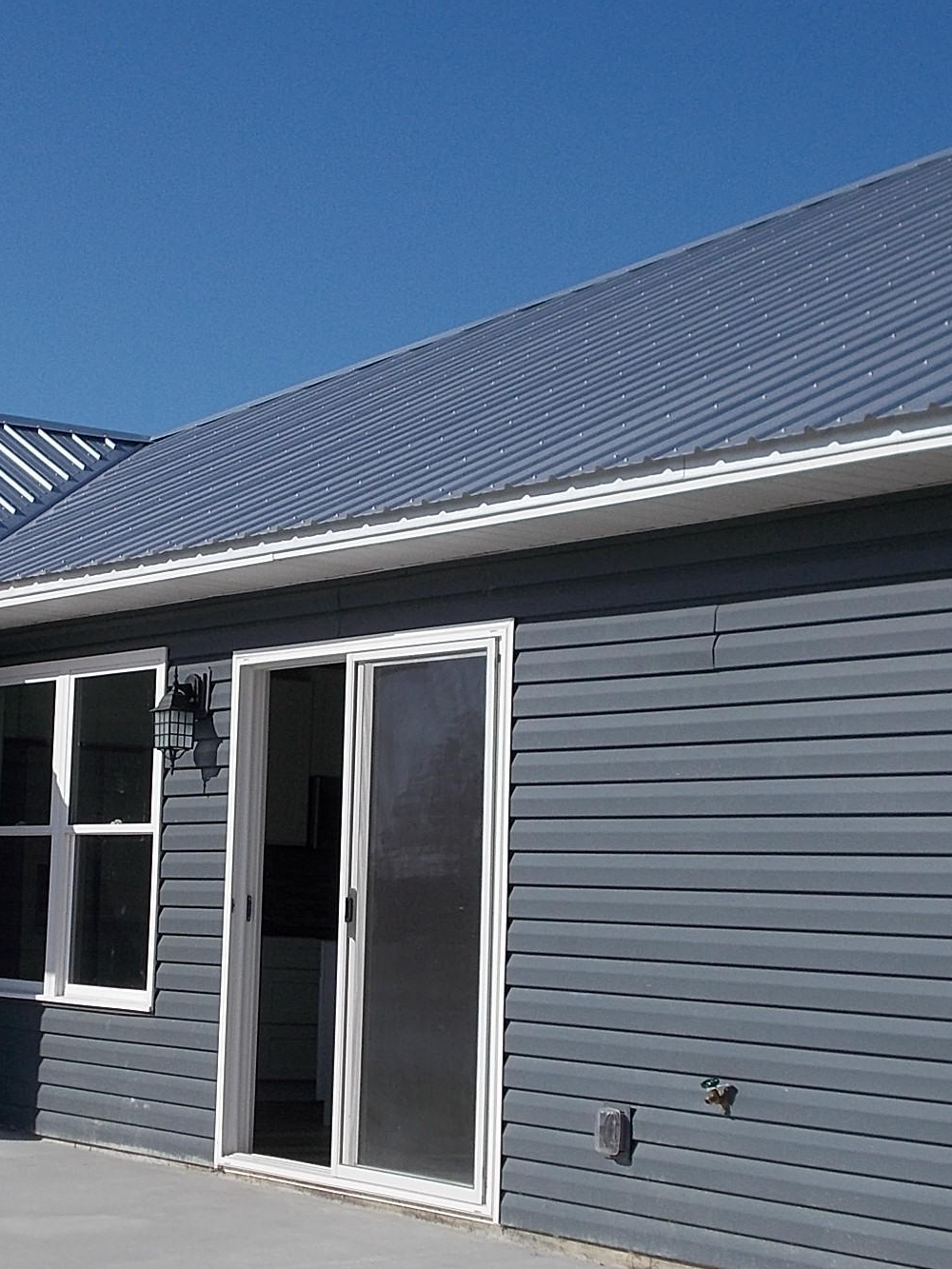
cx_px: 218
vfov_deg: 26.0
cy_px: 668
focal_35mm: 75
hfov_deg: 19.5
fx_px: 2750
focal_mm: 7.9
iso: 80
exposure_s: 1/250
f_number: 10.6
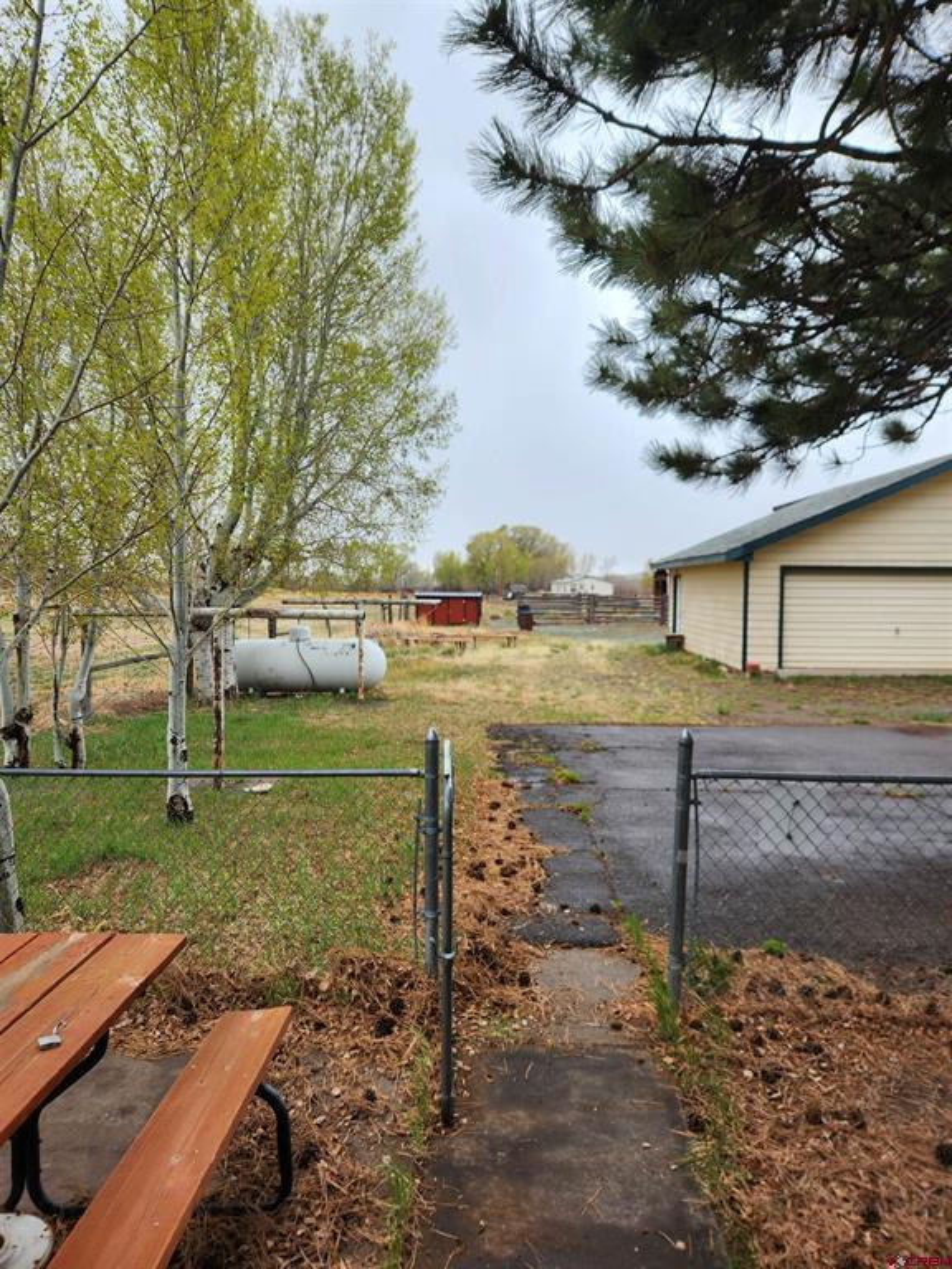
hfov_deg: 58.9
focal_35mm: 23
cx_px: 476
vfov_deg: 73.9
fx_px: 843
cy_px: 634
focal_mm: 5.4
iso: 20
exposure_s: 1/162
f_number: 1.8
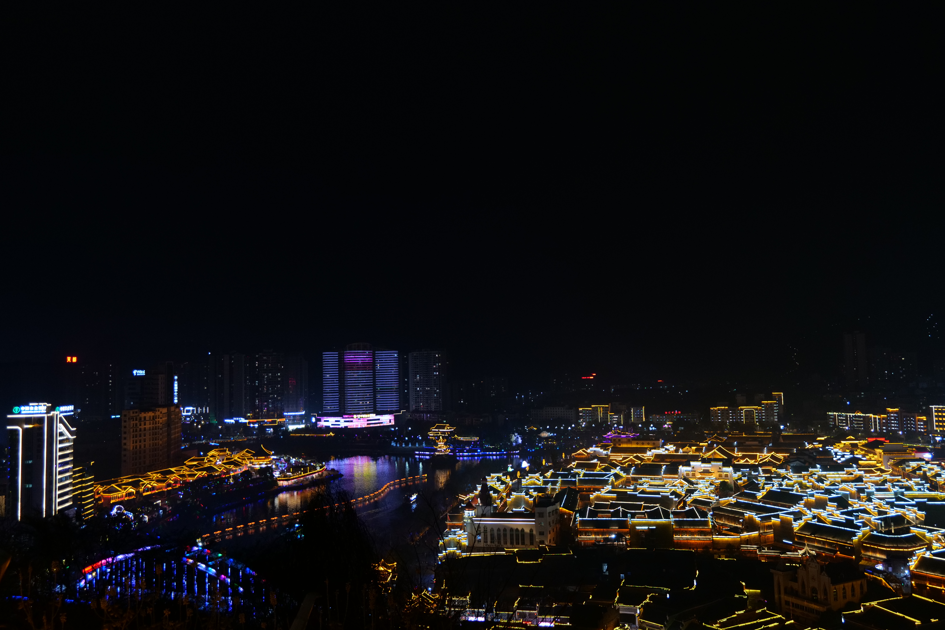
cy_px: 315
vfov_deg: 45.0
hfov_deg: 63.7
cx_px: 472
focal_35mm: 29
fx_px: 761
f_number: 4.1
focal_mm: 29
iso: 2500
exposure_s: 1/60
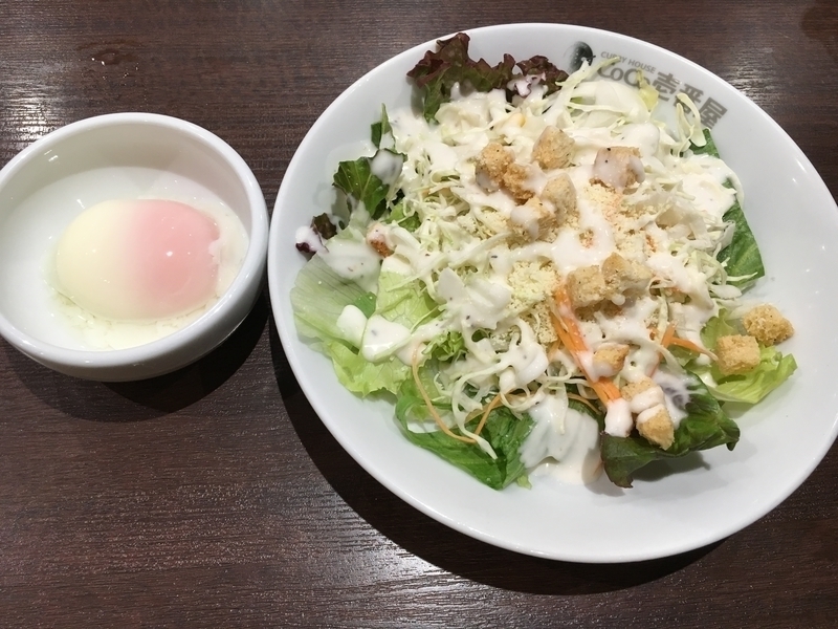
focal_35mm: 29
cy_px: 314
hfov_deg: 61.7
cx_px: 419
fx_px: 702
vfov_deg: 48.2
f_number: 2.2
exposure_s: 1/30
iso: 40
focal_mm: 4.15
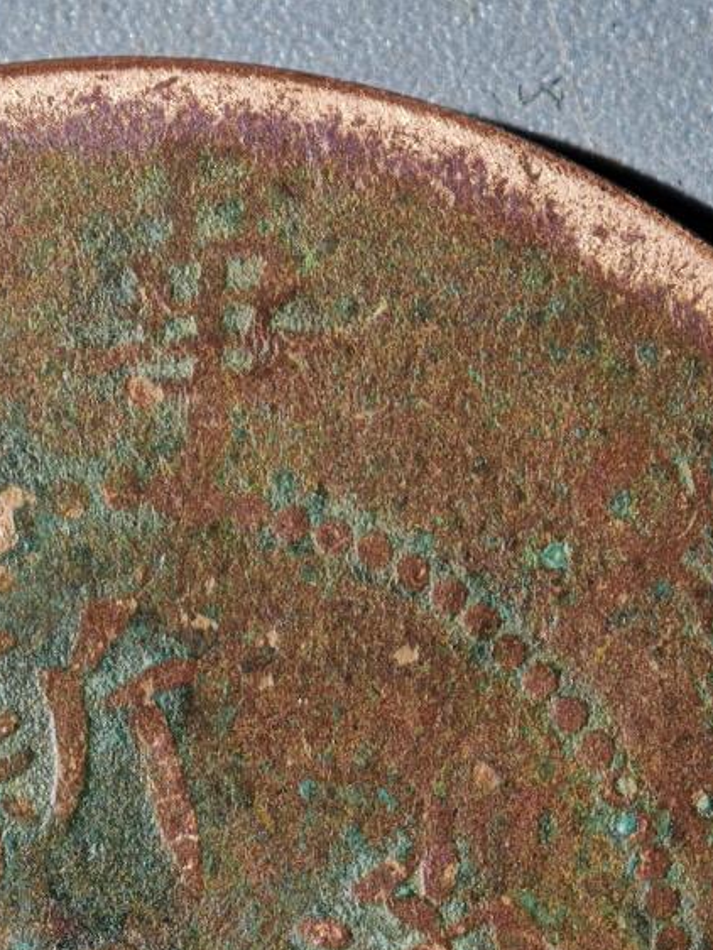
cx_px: 122
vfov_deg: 7.8
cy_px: 1058
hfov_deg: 5.9
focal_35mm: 253
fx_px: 6943
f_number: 2
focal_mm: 9
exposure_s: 1/100
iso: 200
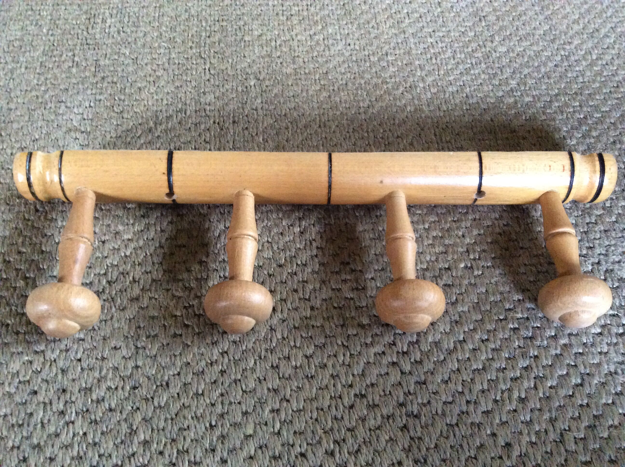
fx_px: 577
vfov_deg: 44.1
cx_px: 312
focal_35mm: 32
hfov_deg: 56.9
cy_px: 234
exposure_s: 1/17
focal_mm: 3.3
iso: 400
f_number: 2.4
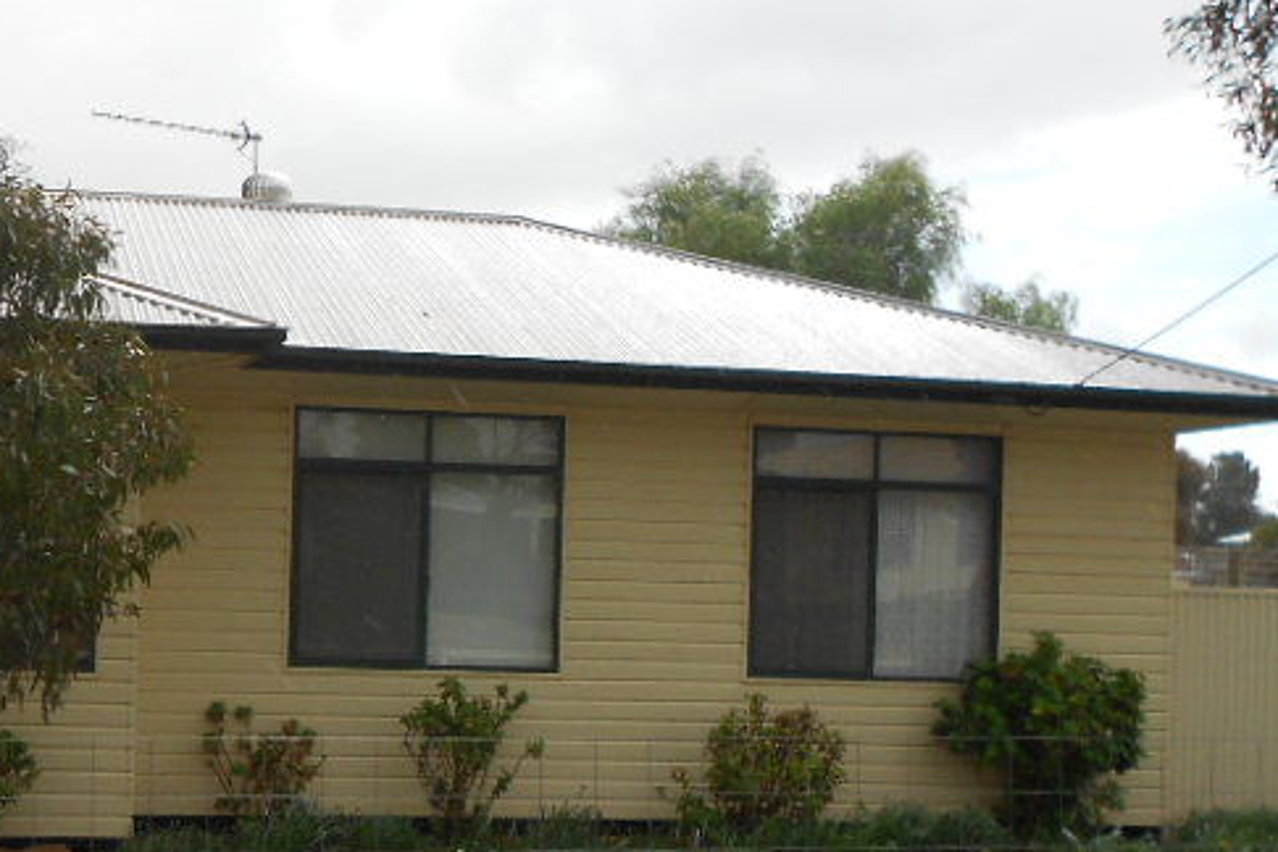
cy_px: 479
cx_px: 297
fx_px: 2023
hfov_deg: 34.2
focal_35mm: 57
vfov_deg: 23.8
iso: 80
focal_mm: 4.6
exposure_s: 1/800
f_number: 3.2
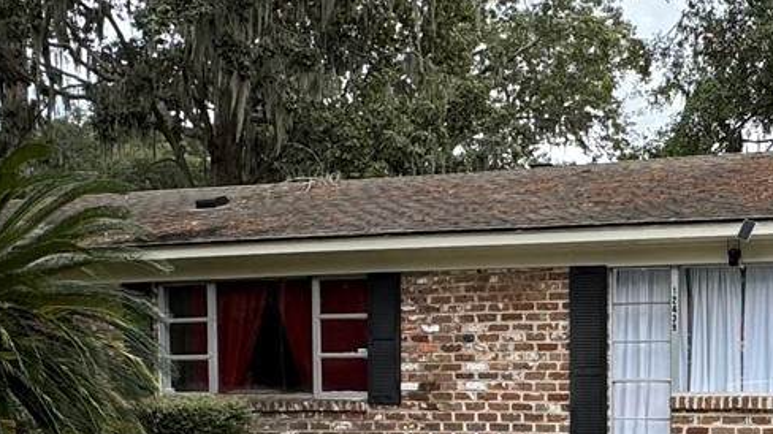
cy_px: 351
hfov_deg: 61.0
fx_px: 656
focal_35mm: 32
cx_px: 362
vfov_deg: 35.4
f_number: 2.2
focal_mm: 2.22
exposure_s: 1/322
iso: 40
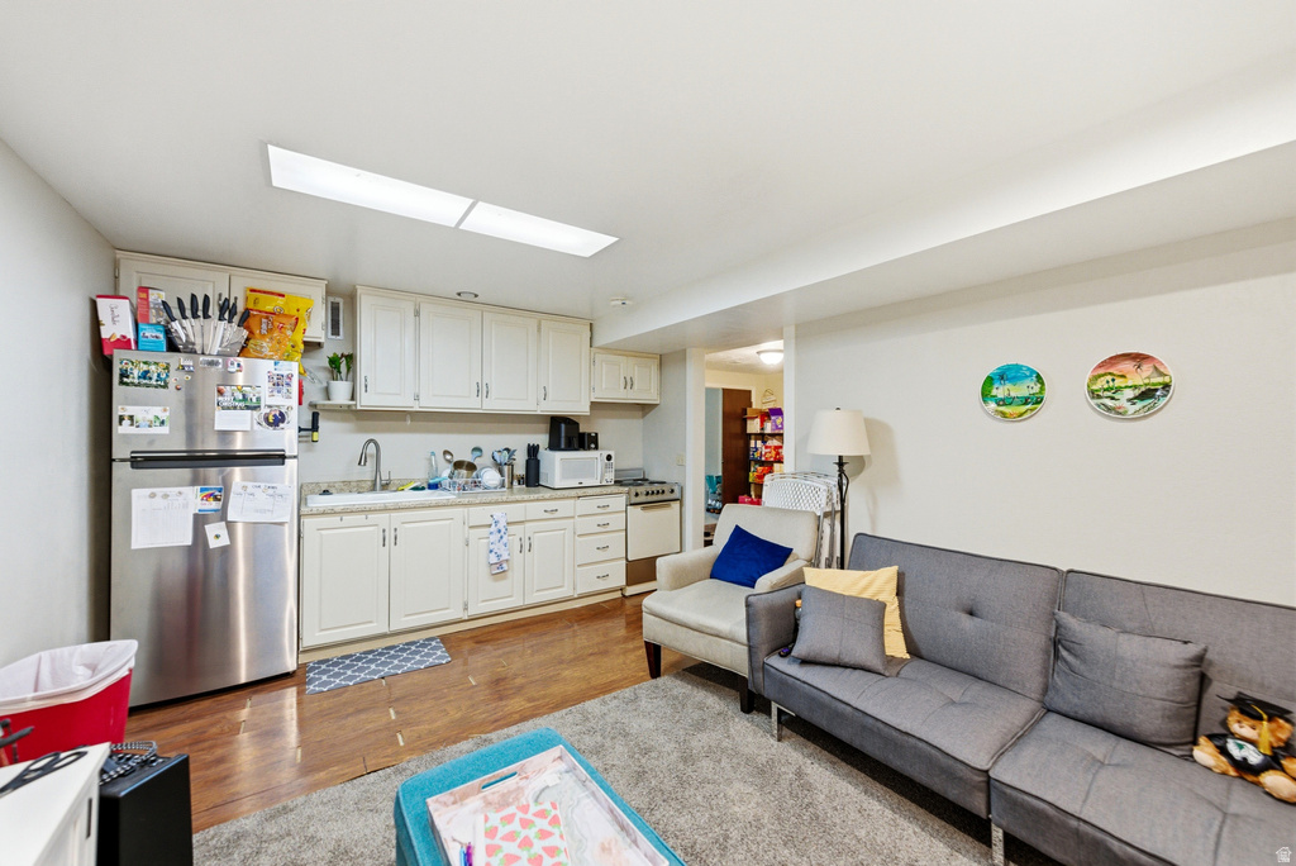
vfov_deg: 81.3
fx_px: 504
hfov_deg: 104.2
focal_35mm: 14
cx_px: 648
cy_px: 433
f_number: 4
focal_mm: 14
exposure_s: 1/1250
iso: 3200
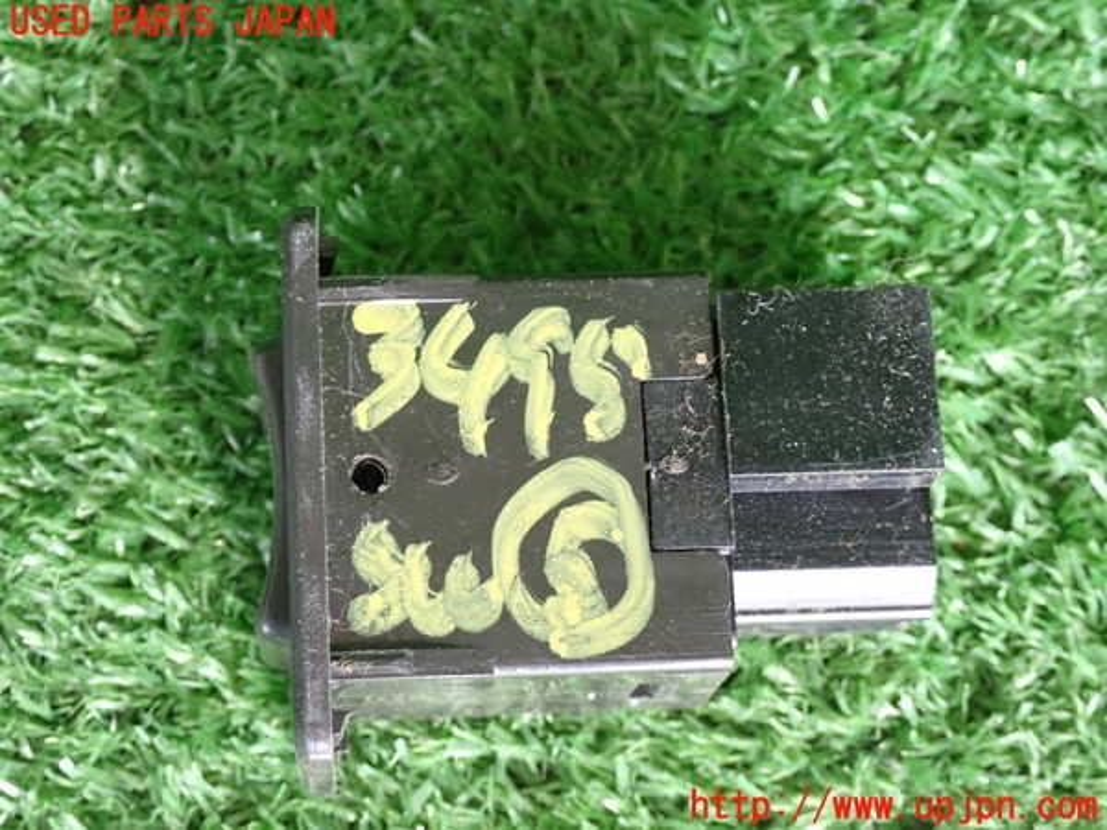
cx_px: 554
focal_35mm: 82
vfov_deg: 18.0
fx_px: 2622
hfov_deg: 23.8
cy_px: 415
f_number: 4.3
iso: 800
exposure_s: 1/60
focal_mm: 14.62
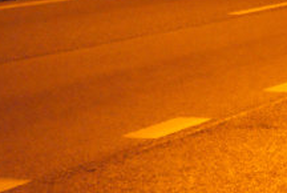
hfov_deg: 10.7
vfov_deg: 7.2
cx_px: 124
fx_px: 1529
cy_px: 221
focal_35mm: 191
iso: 3200
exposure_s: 1/8
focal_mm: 45
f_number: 5.6
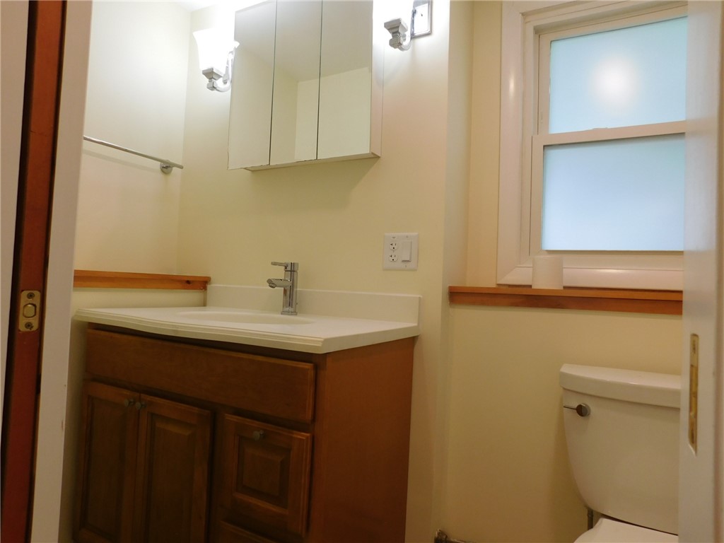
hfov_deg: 73.9
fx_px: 481
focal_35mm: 23
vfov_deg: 58.9
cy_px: 272
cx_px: 362
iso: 125
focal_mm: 4
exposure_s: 1/50
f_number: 3
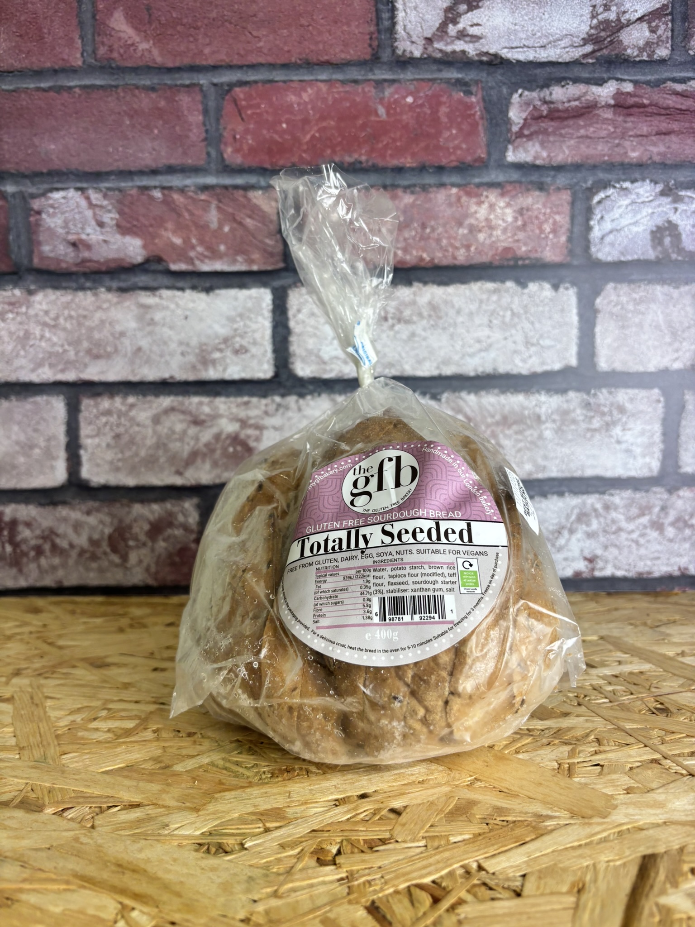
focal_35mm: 26
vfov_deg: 67.3
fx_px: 696
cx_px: 348
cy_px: 464
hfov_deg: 53.1
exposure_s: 1/100
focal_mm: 5.96
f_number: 1.6
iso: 50
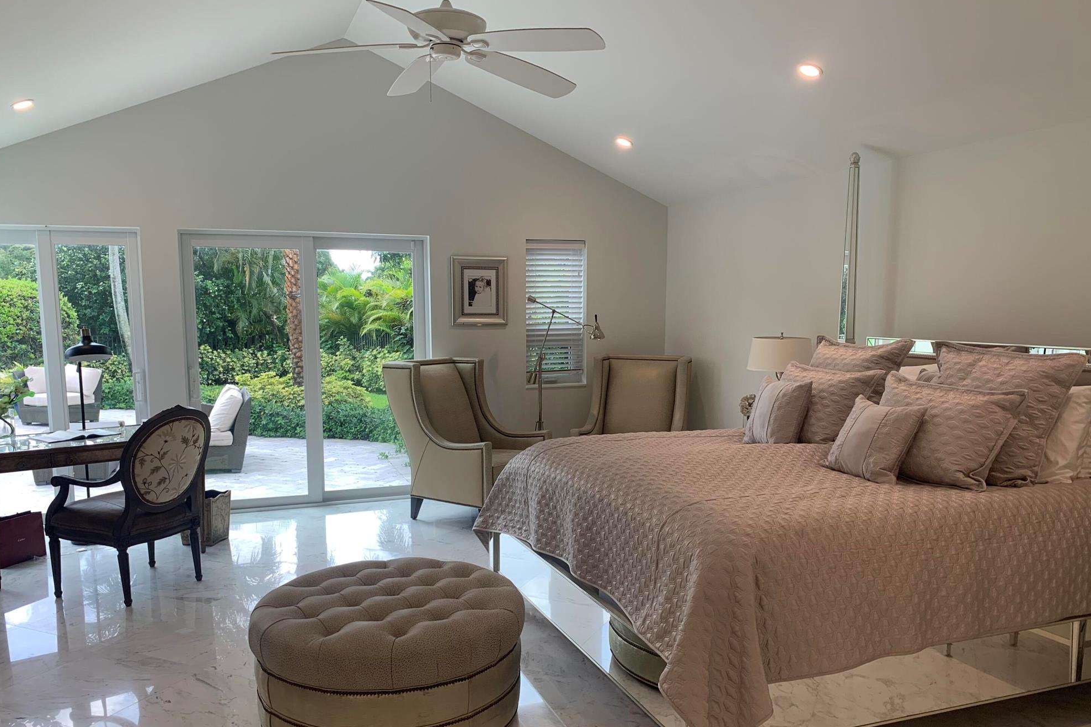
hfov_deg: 65.5
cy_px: 410
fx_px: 849
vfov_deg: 46.3
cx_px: 534
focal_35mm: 28
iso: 50
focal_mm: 4.25
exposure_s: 1/120
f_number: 1.8
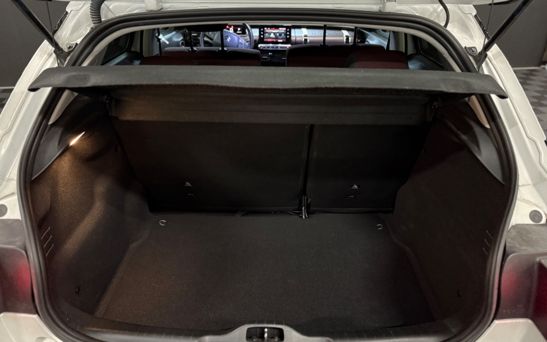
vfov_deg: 47.6
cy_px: 181
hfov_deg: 70.4
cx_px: 274
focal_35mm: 26
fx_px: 388
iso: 1600
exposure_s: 1/25
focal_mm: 6.76
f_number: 1.78
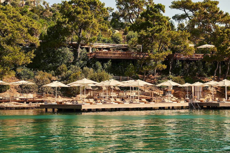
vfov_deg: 21.9
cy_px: 76
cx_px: 115
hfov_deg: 32.4
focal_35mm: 62
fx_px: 396
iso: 250
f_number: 9
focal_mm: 62
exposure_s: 1/400
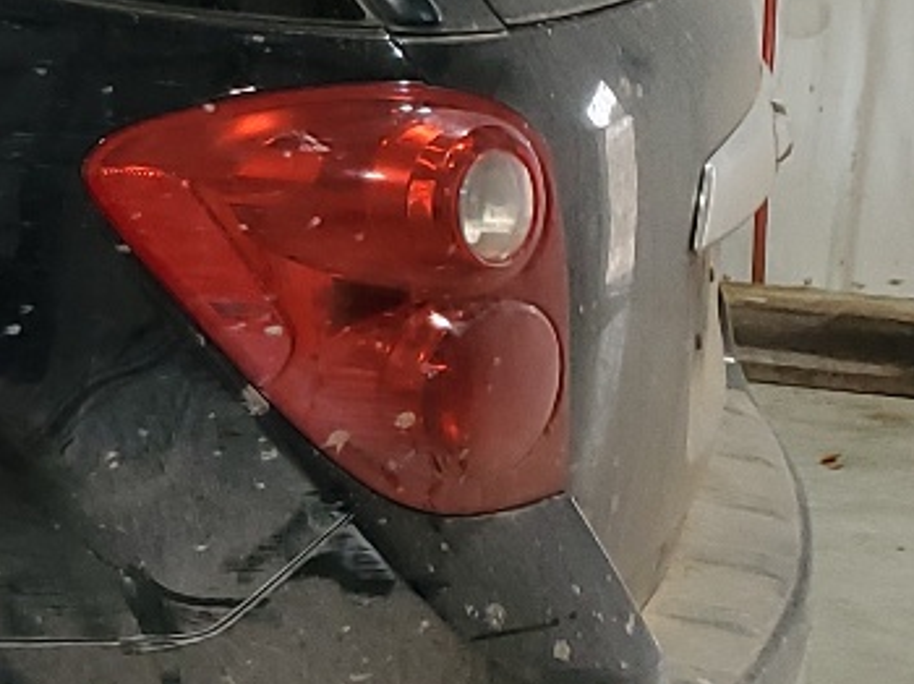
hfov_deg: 13.4
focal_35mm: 119
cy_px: 491
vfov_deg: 12.4
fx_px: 3140
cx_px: -1089
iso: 62
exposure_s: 1/120
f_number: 1.5
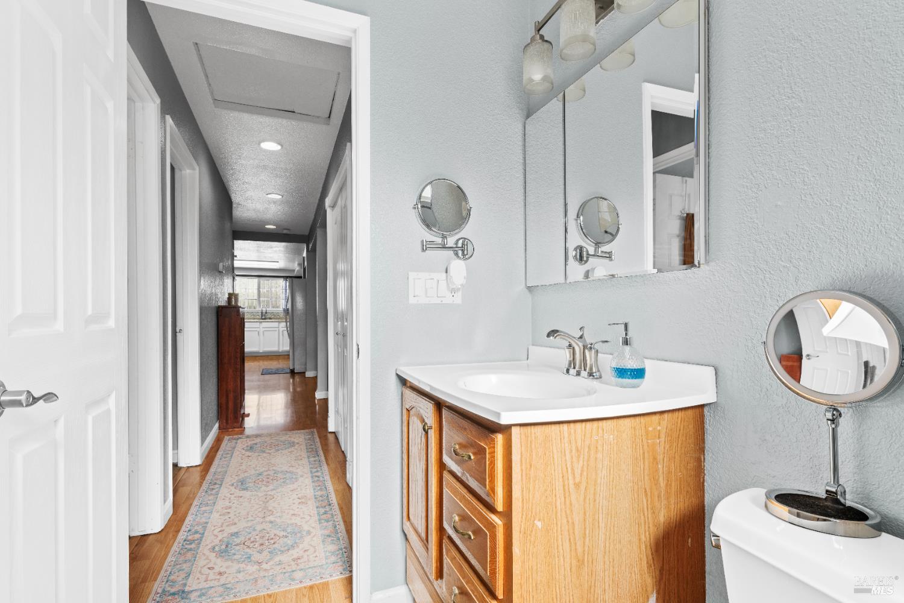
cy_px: 302
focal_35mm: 17
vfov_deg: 70.4
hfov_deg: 93.3
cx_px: 452
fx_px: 427
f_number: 9
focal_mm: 17
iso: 100
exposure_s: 1/8
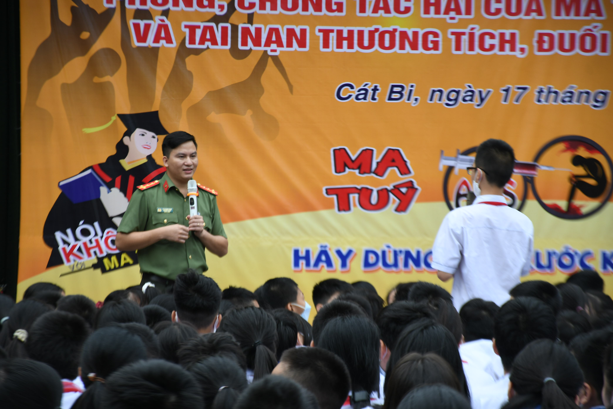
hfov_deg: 9.8
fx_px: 3576
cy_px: 204
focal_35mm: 210
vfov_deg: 6.5
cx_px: 306
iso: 250
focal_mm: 140
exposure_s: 1/200
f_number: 5.6
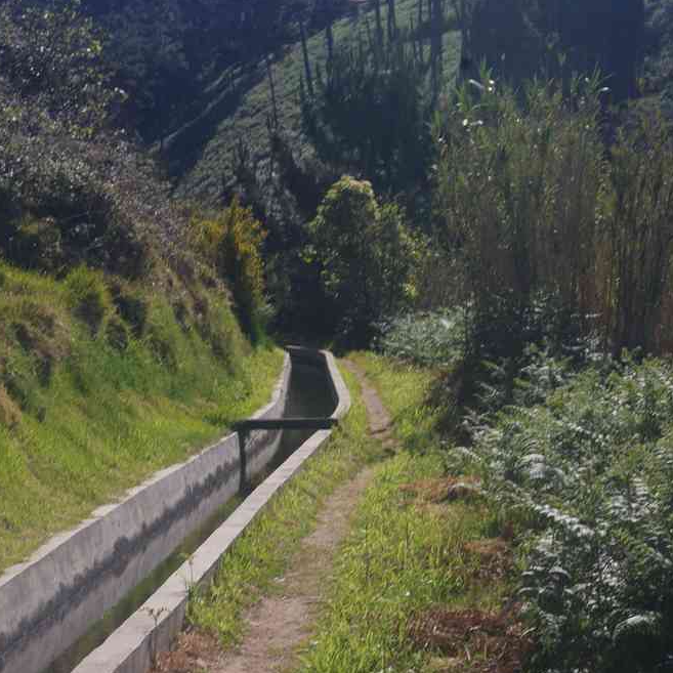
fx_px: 2346
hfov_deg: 16.3
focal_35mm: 107
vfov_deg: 16.3
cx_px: 418
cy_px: 337
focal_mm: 55
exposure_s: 1/125
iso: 200
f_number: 11
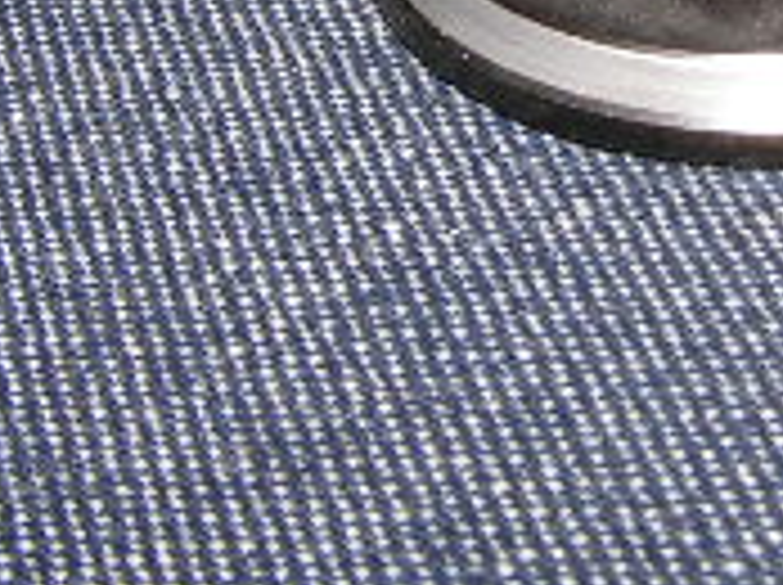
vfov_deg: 10.4
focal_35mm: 140
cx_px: 576
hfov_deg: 14.1
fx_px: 3162
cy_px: -58
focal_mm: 6.3
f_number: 6.3
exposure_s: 1/40
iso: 50
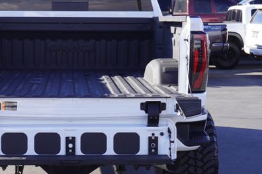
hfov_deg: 22.5
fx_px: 654
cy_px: 91
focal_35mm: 90
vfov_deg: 15.2
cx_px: 75
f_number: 8
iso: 100
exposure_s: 1/100
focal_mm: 37
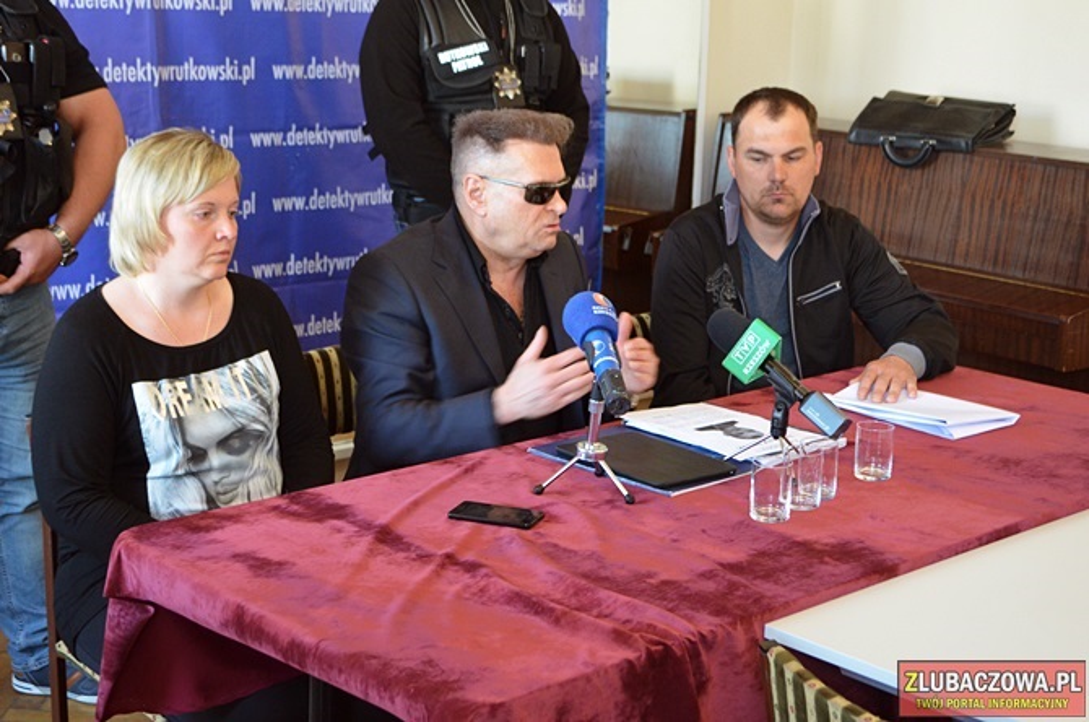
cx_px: 544
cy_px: 361
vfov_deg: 25.0
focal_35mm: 54
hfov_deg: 36.9
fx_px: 1630
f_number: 5
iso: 1400
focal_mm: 36
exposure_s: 1/30
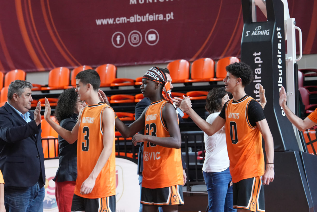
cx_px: 139
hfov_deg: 11.7
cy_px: 104
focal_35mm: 175
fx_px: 1541
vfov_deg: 7.8
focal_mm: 150
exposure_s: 1/250
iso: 4000
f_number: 7.1
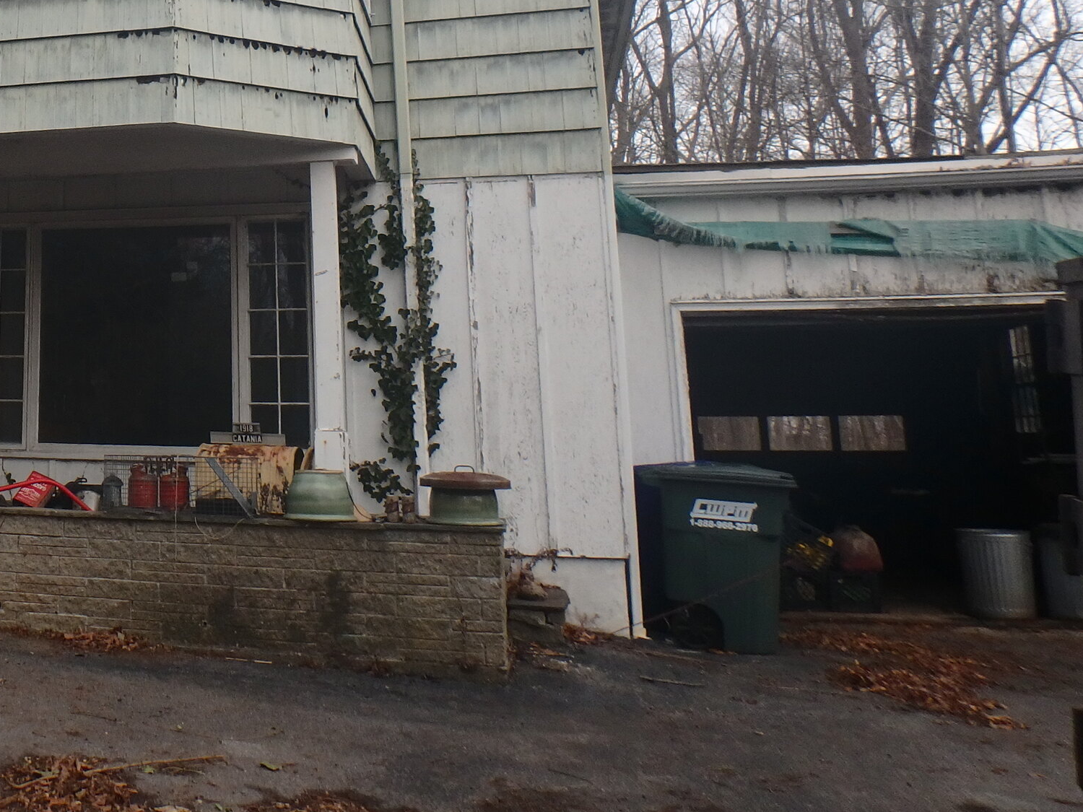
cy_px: 149
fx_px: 1345
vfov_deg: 32.6
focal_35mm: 43
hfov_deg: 39.1
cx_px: 17
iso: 125
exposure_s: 1/250
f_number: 3.5
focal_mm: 3.7
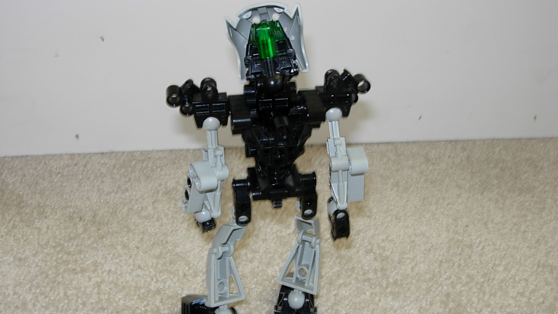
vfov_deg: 28.3
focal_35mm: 42
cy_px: 190
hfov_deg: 48.3
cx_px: 275
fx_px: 622
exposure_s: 1/5.8
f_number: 4.8
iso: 79
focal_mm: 7.8
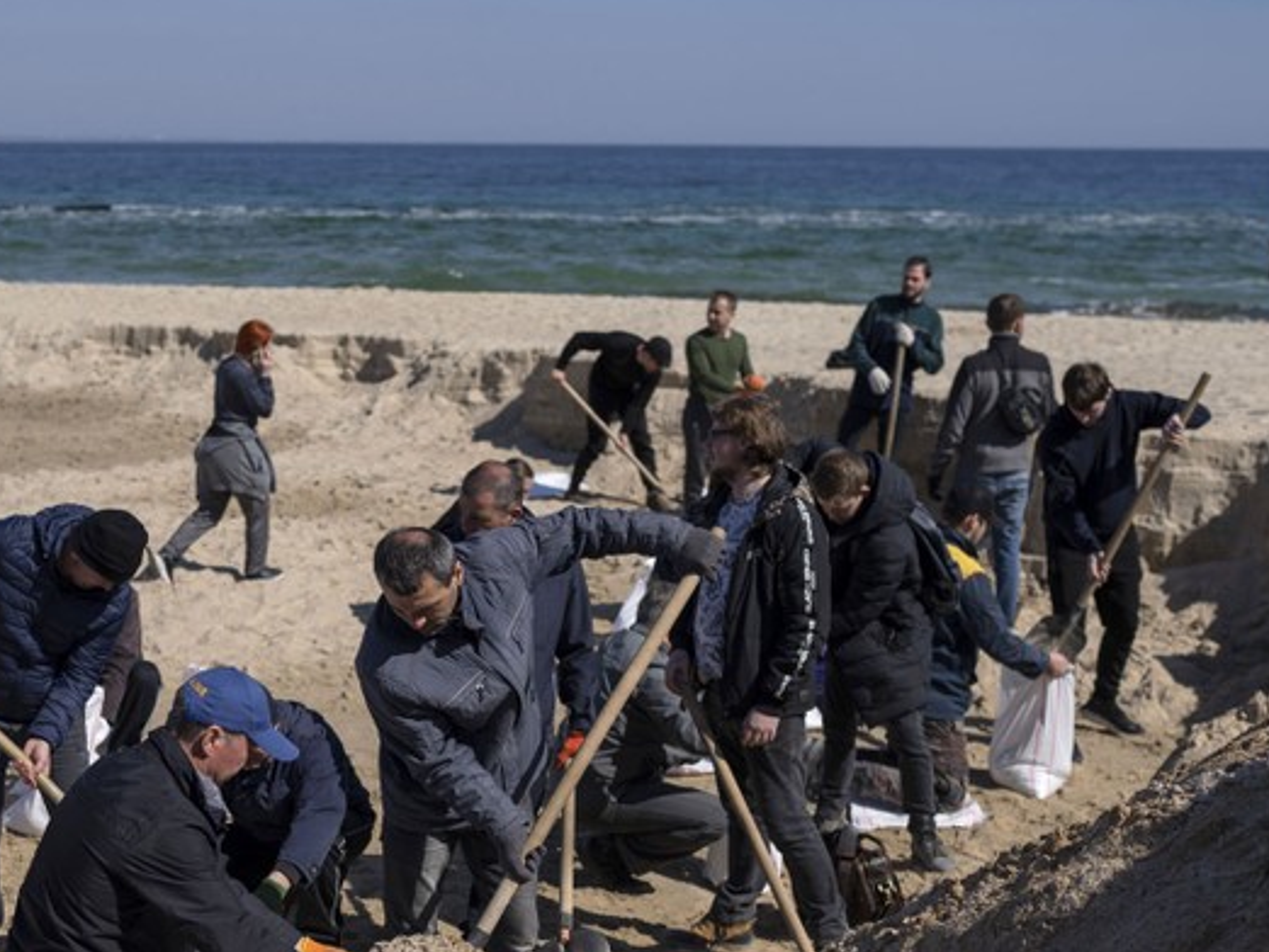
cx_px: 476
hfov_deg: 33.1
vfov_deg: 25.0
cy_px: 712
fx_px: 2127
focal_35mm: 58
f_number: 2.5
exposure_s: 1/5000
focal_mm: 35
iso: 100
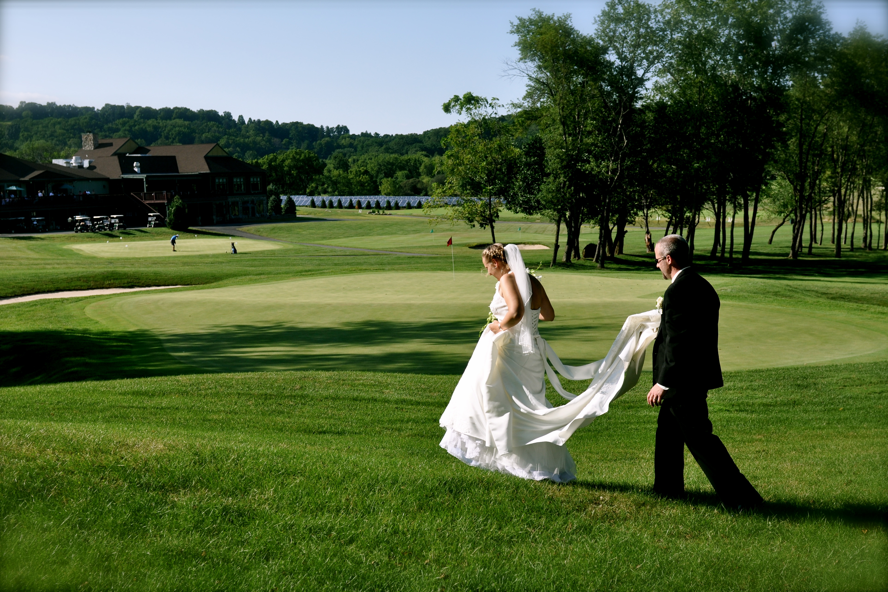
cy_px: 296
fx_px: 1036
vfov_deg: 31.9
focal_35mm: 42
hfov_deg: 46.4
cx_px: 444
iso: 200
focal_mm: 28
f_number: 5
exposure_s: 1/1250
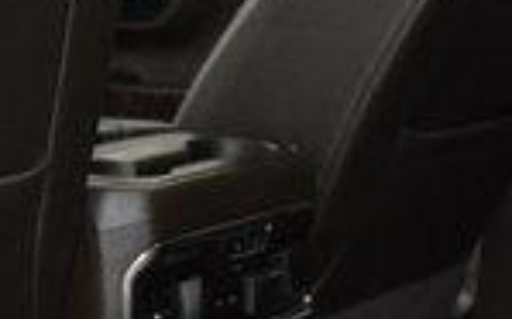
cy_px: 599
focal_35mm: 118
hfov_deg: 17.7
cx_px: 292
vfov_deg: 10.4
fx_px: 1646
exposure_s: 1/60
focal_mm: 18
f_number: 3.5
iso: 3200
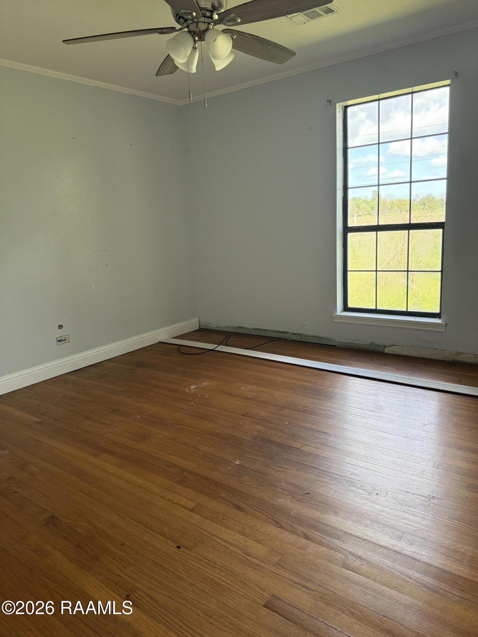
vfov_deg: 71.6
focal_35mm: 24
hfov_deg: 56.8
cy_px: 318
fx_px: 442
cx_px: 239
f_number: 1.78
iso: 160
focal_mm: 6.76
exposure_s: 1/236
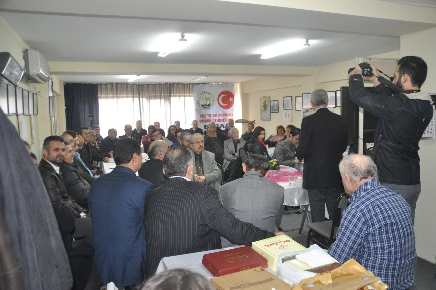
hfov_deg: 57.3
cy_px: 145
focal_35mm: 33
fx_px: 399
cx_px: 218
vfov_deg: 39.9
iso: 800
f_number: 3.5
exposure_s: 1/80
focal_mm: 22
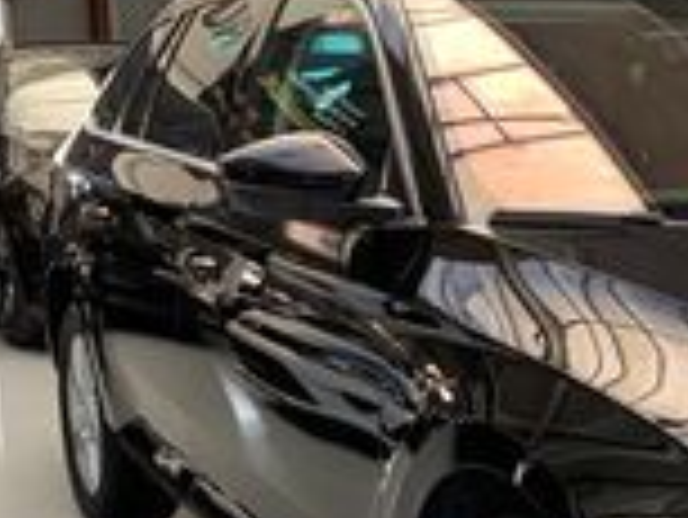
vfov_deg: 17.5
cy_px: 468
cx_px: 710
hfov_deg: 22.5
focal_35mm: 83
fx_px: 1651
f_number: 1.8
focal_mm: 4.25
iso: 125
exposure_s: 1/60
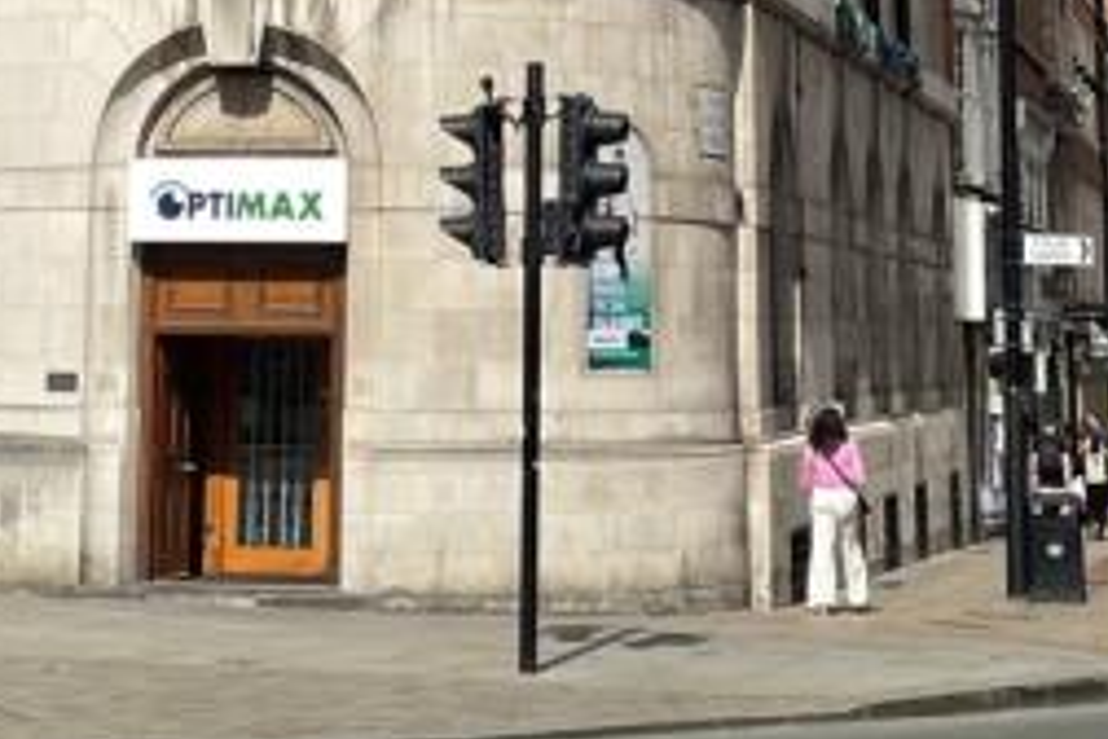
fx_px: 3385
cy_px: -400
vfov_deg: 11.9
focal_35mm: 110
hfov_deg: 18.5
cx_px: 391
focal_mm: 4.2
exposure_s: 1/4651
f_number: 1.6
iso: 32
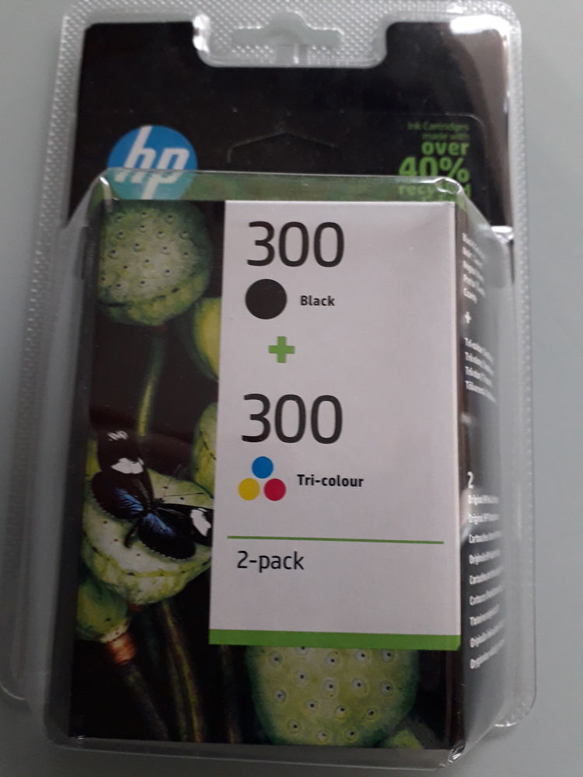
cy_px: 388
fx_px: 606
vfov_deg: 65.3
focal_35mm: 27
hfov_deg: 51.4
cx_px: 292
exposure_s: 1/50
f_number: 1.9
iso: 200
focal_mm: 3.6
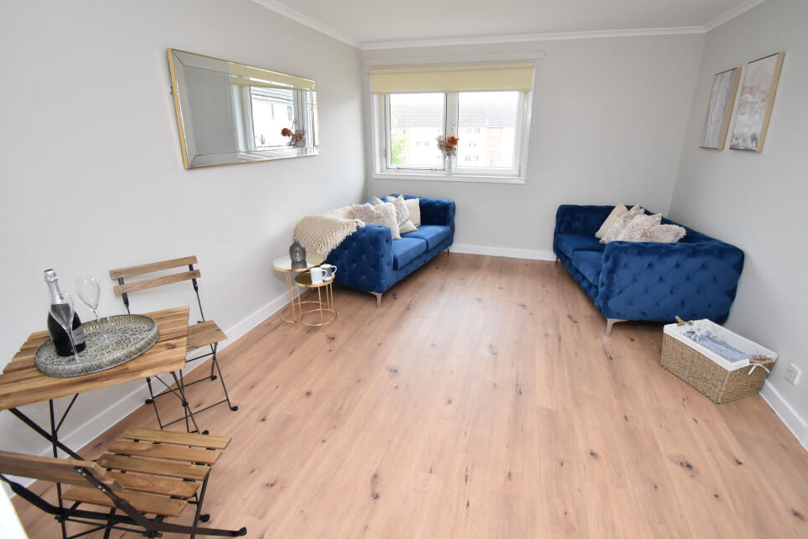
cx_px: 423
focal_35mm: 16
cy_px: 260
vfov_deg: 73.7
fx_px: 359
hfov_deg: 96.7
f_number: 4.5
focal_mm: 10
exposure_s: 1/160
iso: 800
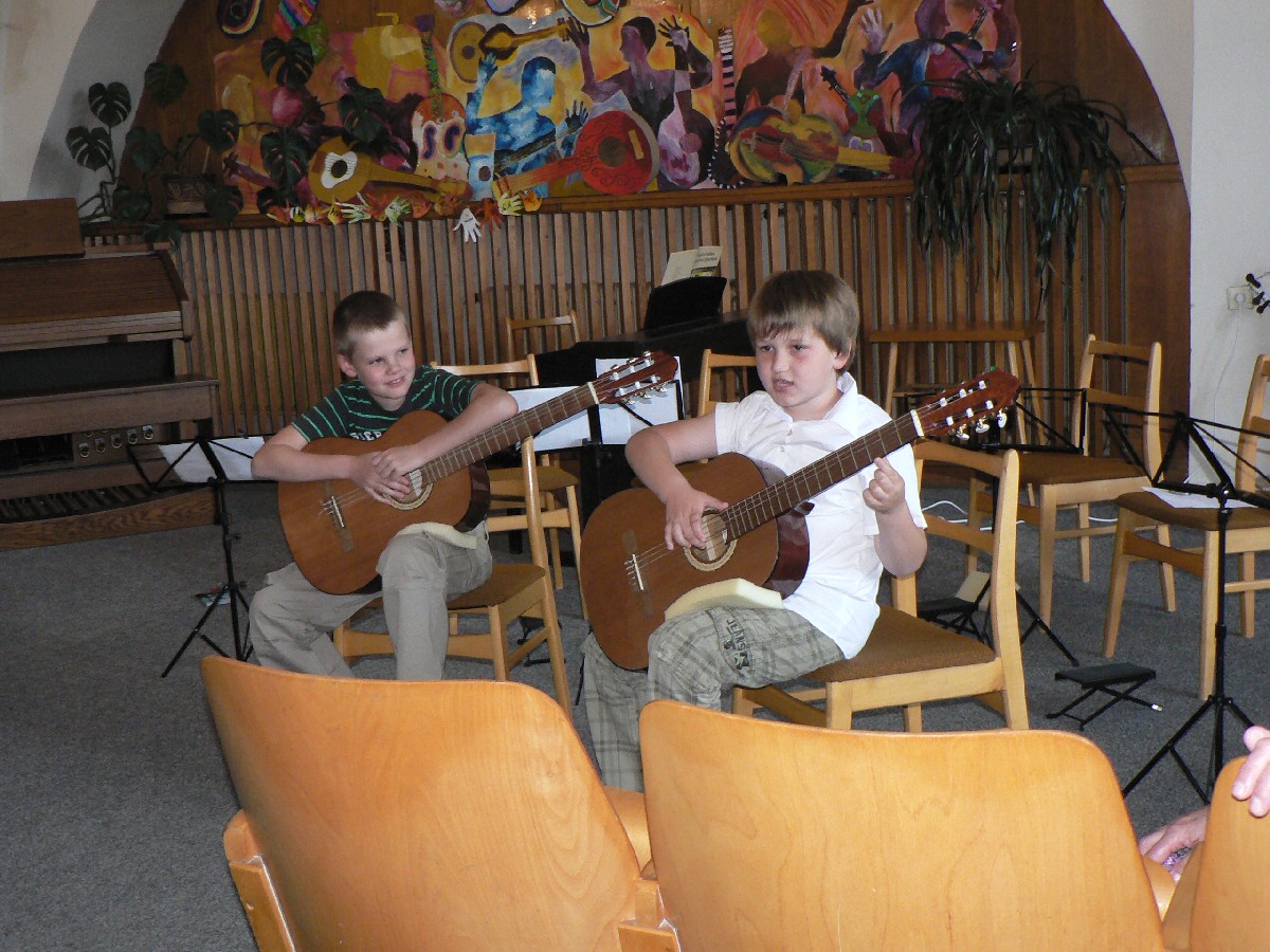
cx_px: 635
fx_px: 1724
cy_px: 476
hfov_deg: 40.4
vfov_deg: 30.9
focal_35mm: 47
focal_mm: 7.8
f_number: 2.8
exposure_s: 1/60
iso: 300
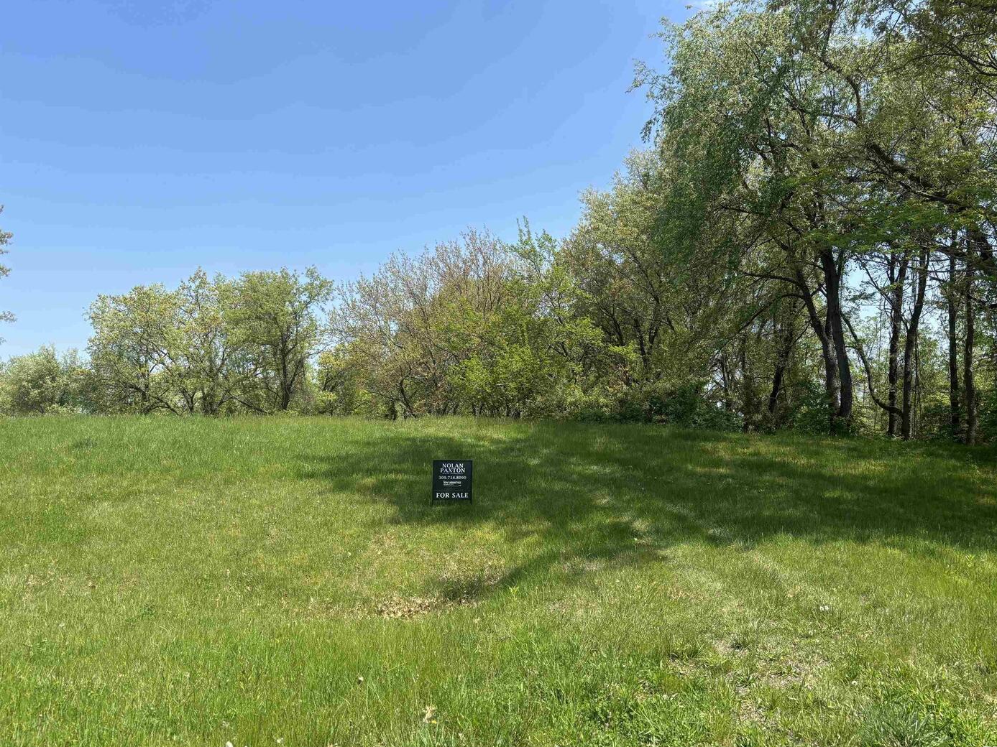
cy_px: 376
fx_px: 778
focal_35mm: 27
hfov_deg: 65.3
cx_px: 517
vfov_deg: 51.3
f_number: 1.6
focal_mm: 5.96
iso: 50
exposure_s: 1/2342
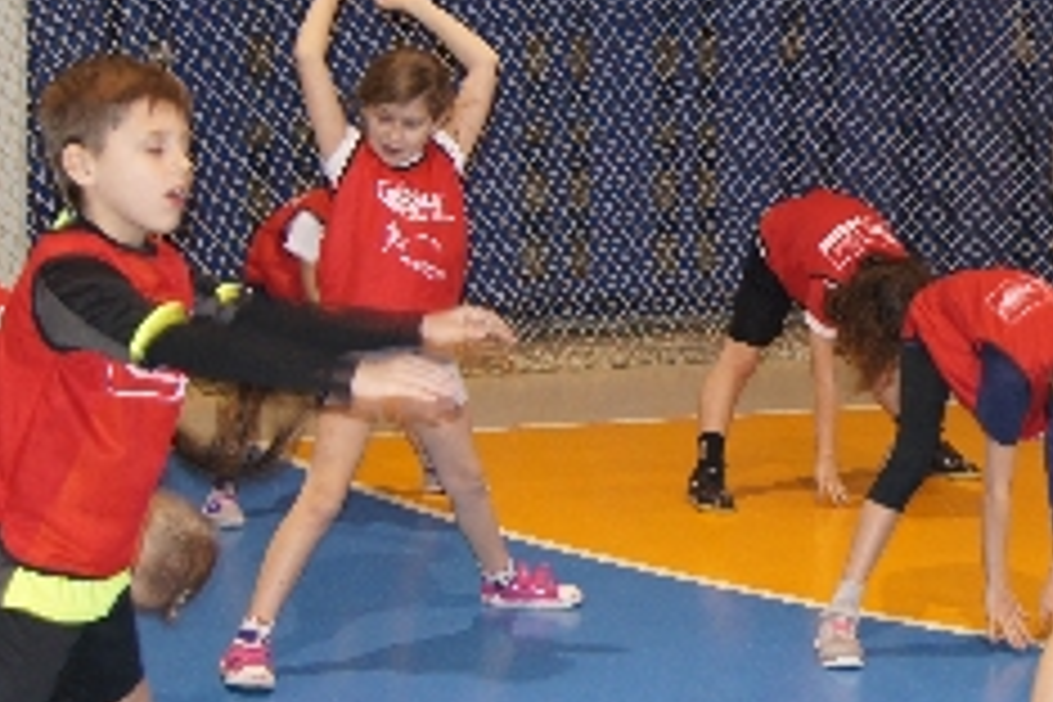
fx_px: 2925
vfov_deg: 13.7
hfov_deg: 19.4
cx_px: 1228
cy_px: 349
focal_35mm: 100
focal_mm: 26
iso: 500
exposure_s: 1/60
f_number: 4.5
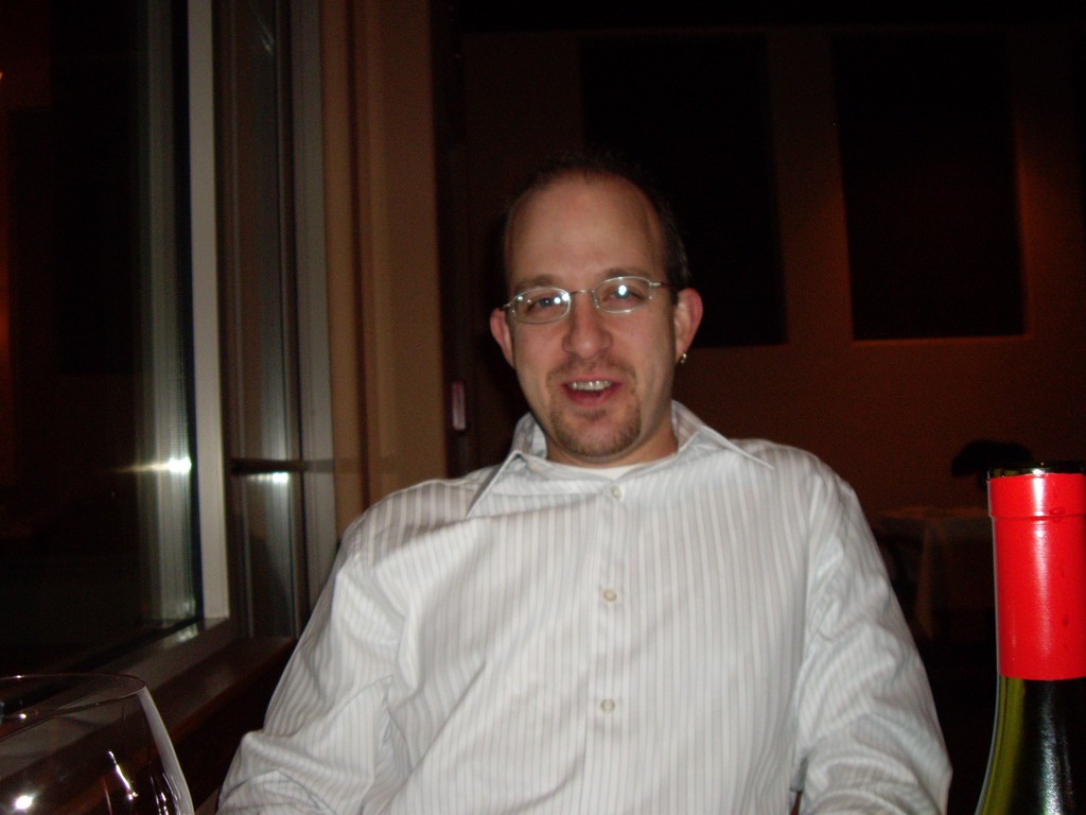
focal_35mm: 38
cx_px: 543
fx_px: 1192
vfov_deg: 37.7
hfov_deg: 49.0
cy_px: 408
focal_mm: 6.2
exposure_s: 1/40
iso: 200
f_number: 2.7
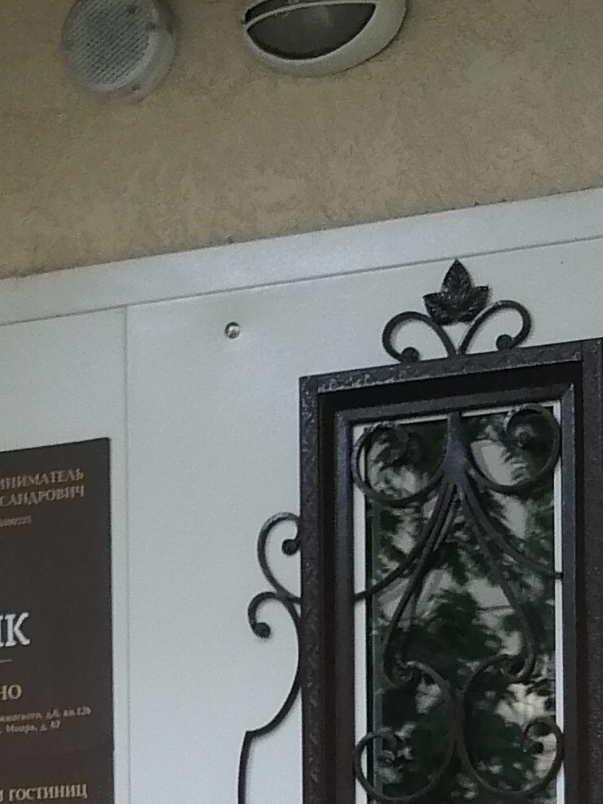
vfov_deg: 13.8
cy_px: 1050
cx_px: 100
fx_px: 3207
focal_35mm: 138
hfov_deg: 10.7
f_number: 1.8
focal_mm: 3.88
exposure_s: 1/100
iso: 64
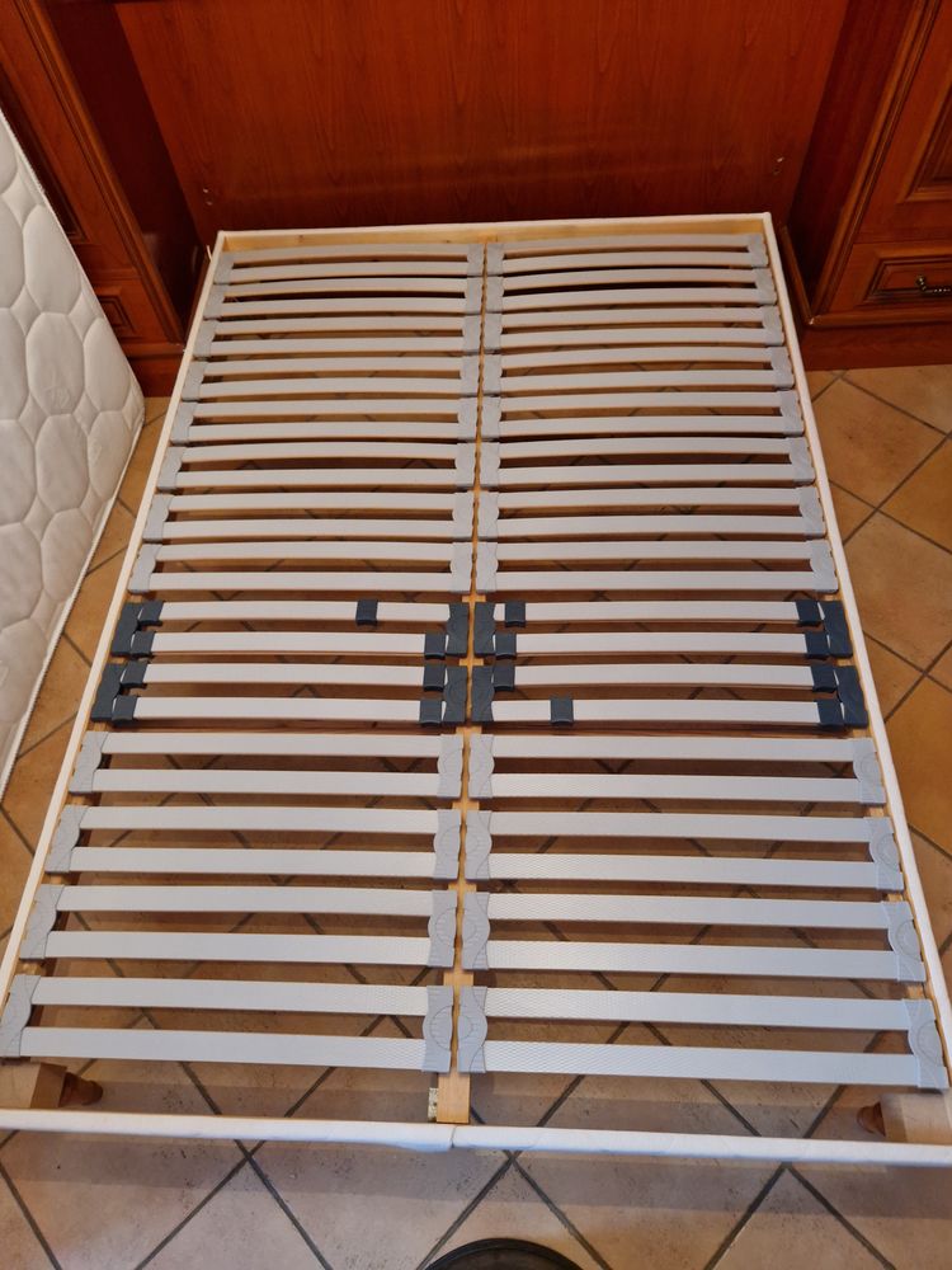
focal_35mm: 23
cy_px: 635
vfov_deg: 73.9
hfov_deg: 58.9
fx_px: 843
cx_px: 476
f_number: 1.8
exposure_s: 1/25
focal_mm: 5.4
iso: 640
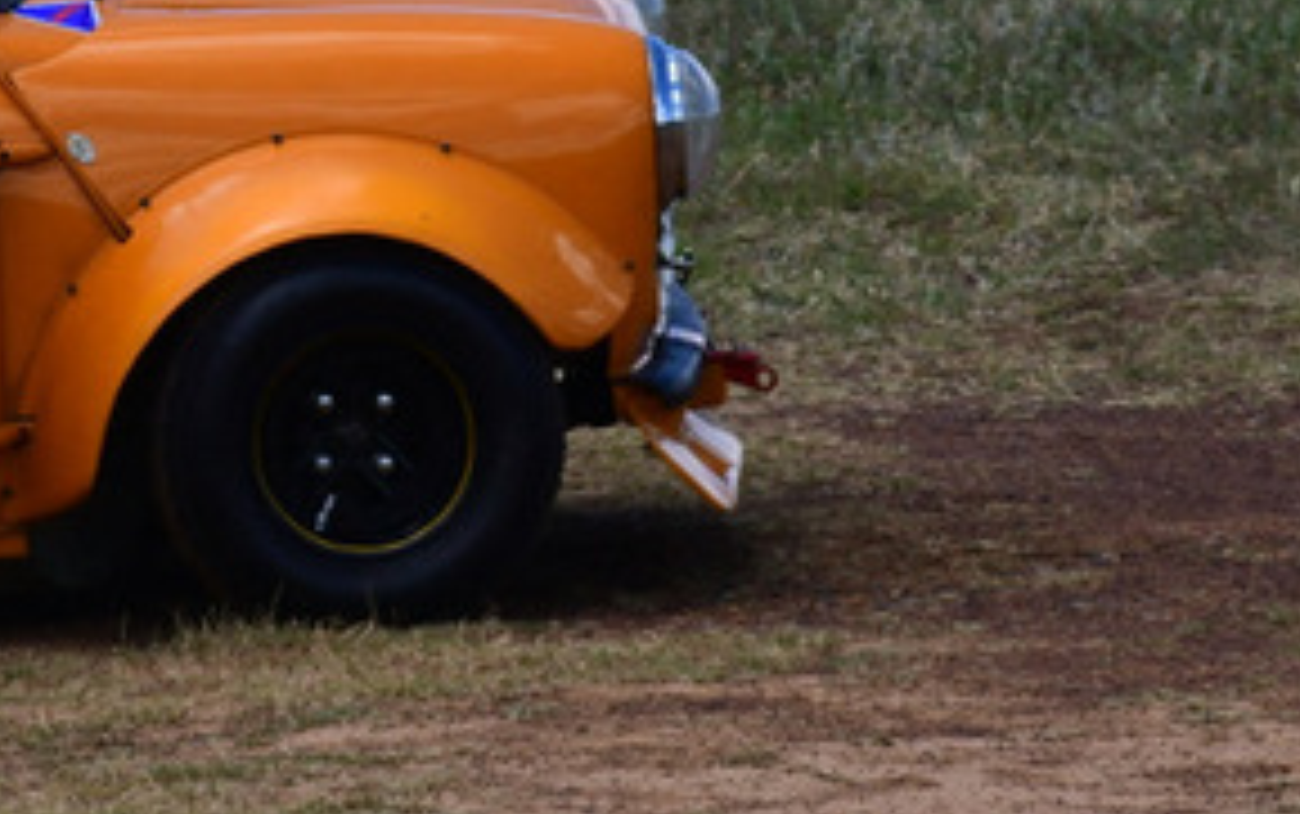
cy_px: -247
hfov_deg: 1.0
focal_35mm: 2115
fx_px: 74977
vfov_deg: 0.6
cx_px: -54
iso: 500
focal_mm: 500
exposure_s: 1/640
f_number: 11
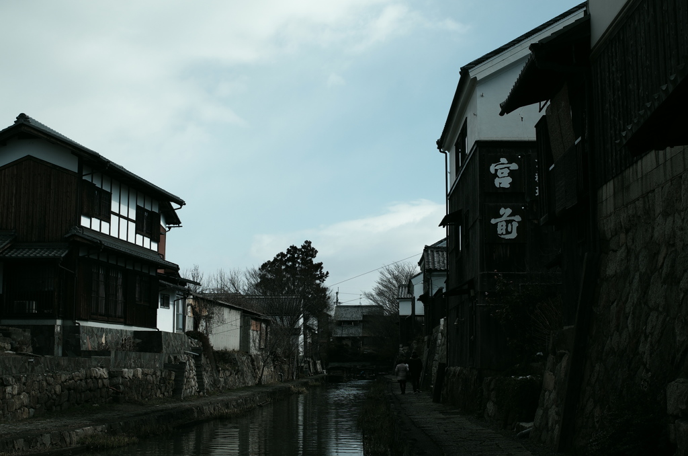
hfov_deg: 38.3
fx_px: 992
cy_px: 228
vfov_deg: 25.9
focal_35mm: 52
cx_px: 344
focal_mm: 35
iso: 200
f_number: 8
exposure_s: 1/400
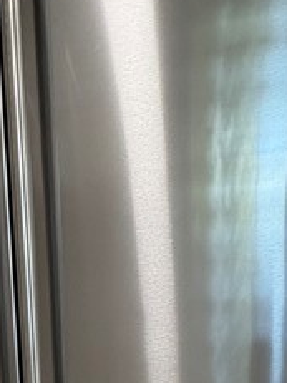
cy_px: 400
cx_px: -23
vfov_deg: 28.8
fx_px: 686
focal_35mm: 62
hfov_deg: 22.4
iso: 200
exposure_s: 1/60
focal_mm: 2.22
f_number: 2.2
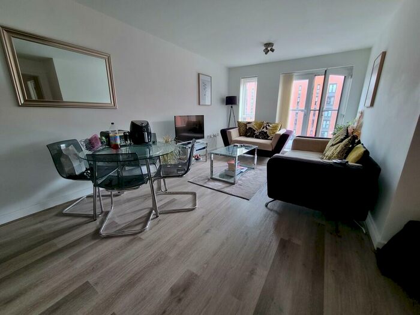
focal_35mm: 13
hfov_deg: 106.2
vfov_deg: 89.9
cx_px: 210
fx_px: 158
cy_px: 158
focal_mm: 2.2
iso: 125
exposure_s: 1/50
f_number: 2.2
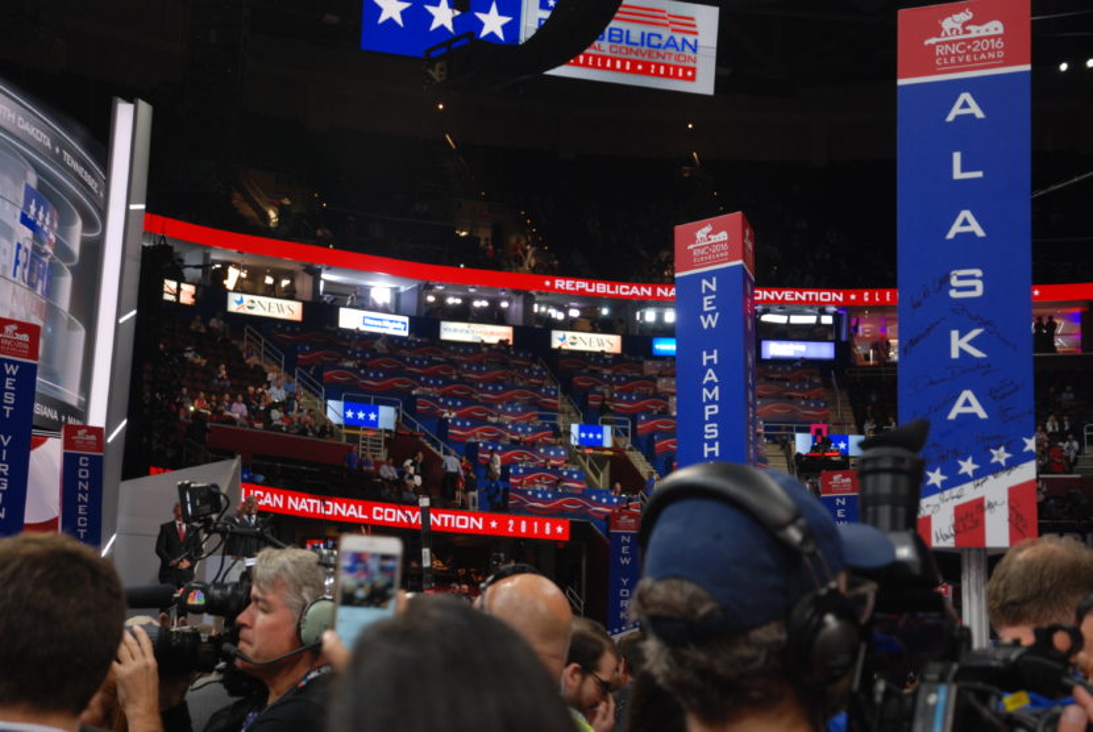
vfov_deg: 23.9
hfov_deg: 35.0
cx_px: 546
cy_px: 366
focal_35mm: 57
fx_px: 1733
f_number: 4.8
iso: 320
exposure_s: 1/30
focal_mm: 38
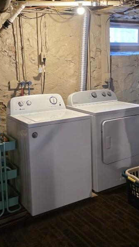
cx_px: 90
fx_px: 282
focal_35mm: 43
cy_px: 103
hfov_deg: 27.6
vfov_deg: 47.2
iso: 1250
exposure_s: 1/120
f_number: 1.7
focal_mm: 6.3
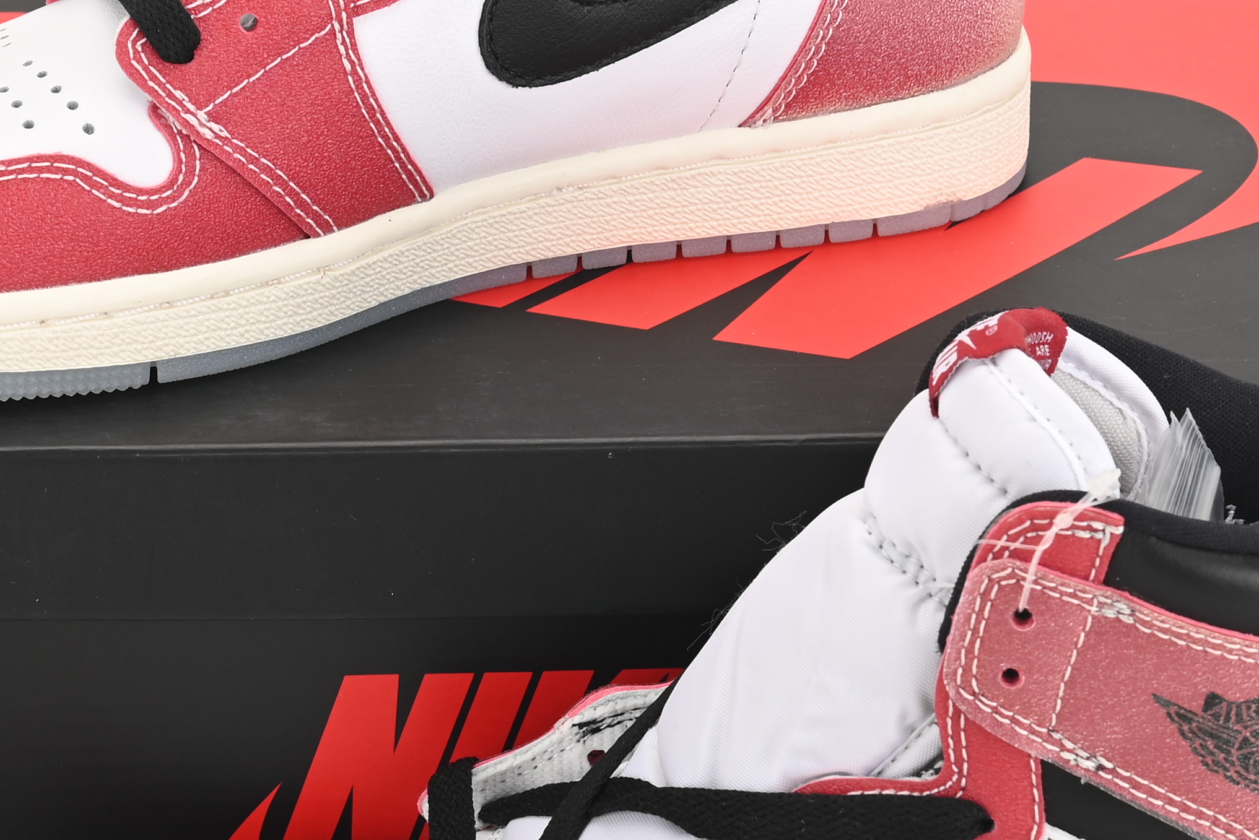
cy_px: 290
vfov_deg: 9.5
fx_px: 5072
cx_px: 605
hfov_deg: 14.1
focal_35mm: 145
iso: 100
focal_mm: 49
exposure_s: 1/200
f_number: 11
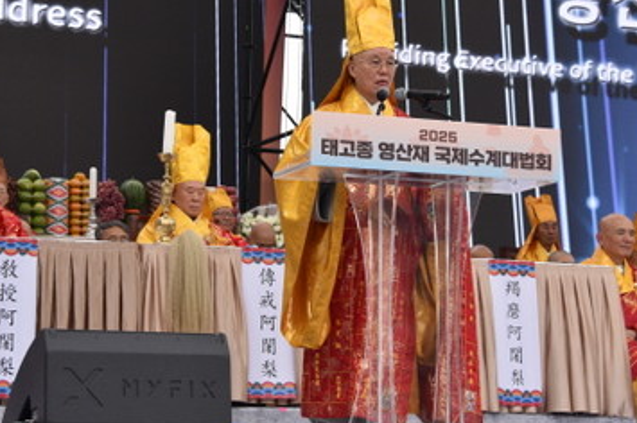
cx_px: 287
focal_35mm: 110
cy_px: 154
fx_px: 1945
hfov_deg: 18.6
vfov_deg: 12.4
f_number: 7.1
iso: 400
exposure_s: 1/200
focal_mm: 65
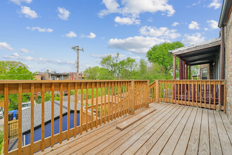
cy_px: 78
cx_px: 116
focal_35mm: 14
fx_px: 90
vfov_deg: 81.2
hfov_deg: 104.3
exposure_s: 1/640
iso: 400
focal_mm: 14
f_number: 9
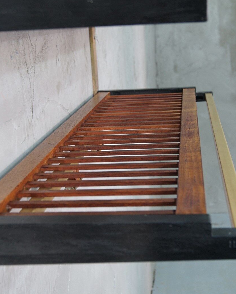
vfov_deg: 31.7
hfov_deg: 25.6
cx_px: 118
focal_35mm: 60
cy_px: 140
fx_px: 520
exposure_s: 1/10
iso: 400
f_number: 7.1
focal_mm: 35
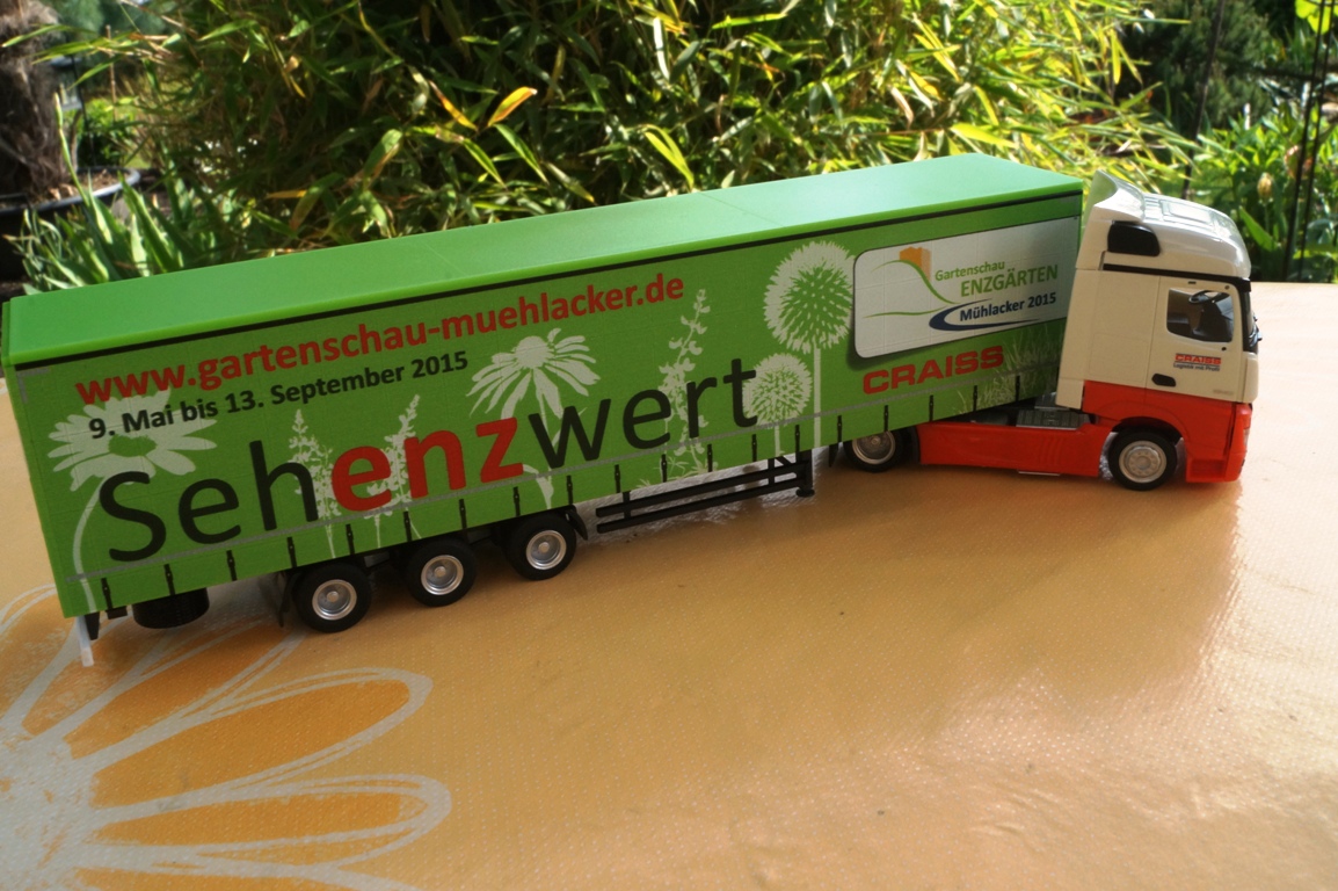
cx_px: 669
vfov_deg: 36.8
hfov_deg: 53.2
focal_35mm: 36
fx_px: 1337
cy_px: 446
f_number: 25
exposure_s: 1/60
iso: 500
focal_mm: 24
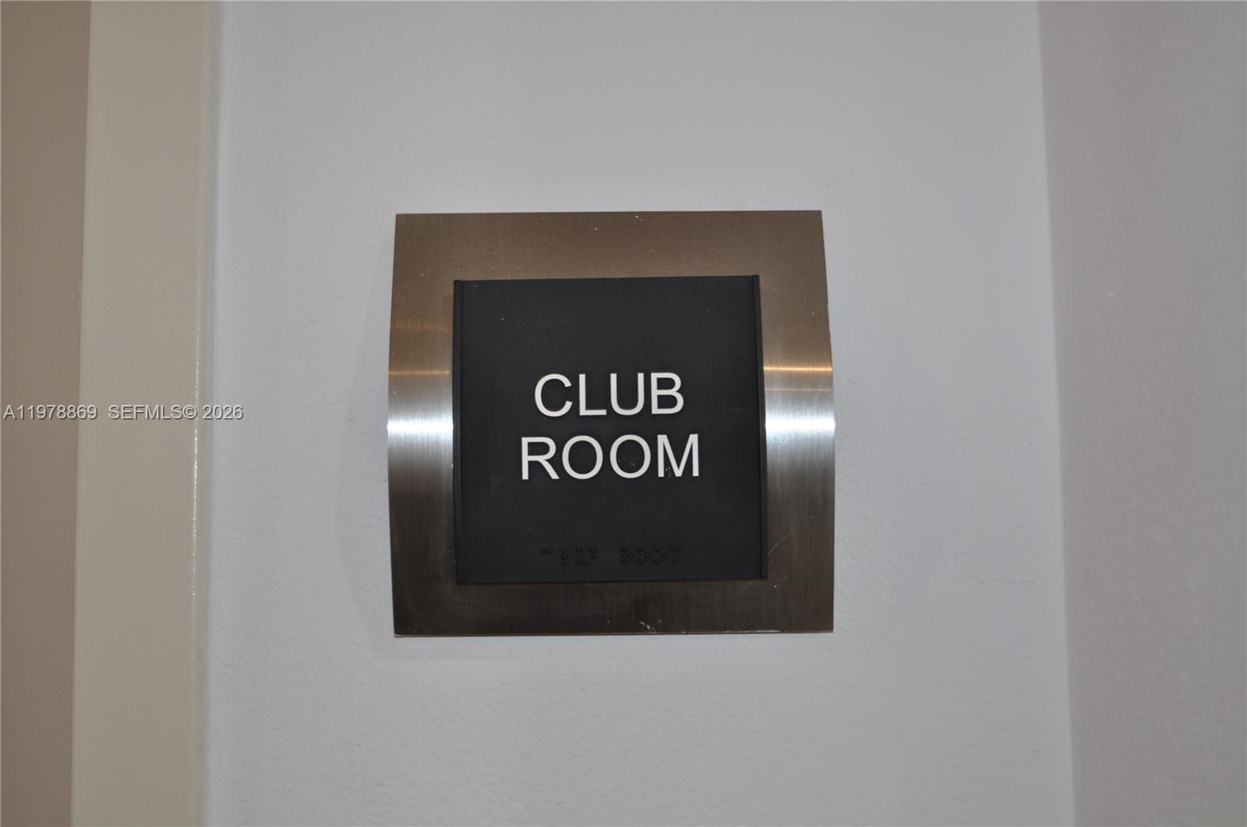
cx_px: 624
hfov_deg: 49.6
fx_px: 1349
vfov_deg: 34.1
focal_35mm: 39
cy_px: 414
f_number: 4.2
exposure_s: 1/30
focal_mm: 26
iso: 360
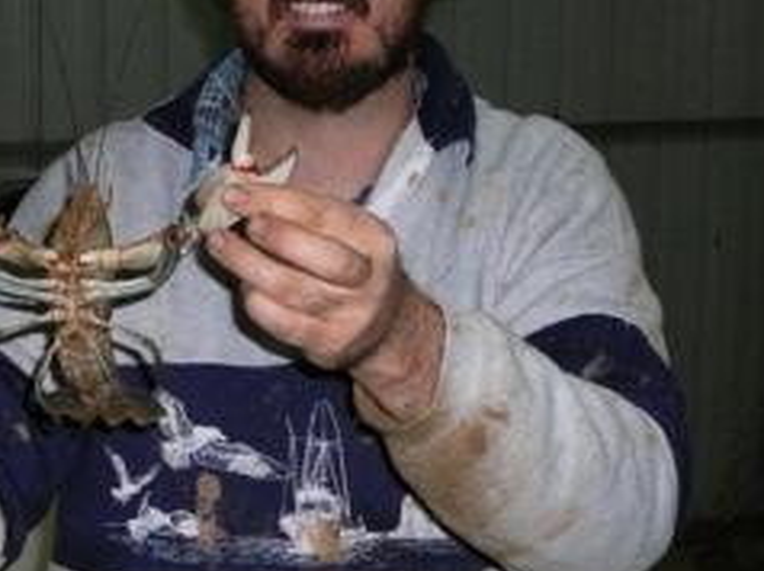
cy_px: 228
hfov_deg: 19.8
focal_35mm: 98
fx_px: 2161
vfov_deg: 15.1
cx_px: 148
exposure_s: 1/30
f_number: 3.4
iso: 200
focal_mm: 7.8
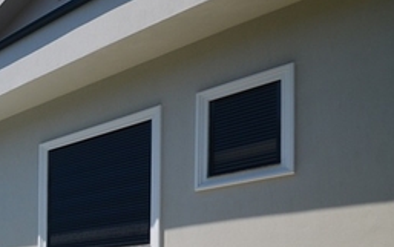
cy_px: 315
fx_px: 462
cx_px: -140
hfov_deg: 32.3
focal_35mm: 43
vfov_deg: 25.9
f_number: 11
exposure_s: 1/400
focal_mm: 10
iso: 200
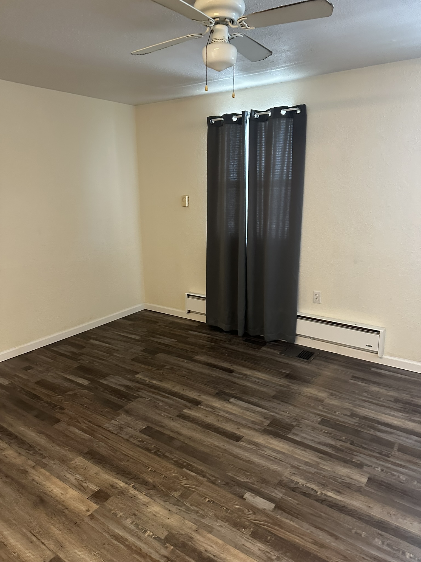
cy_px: 281
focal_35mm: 24
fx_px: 389
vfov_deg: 71.6
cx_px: 210
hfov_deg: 56.8
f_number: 1.78
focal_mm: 6.86
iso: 640
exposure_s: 1/60
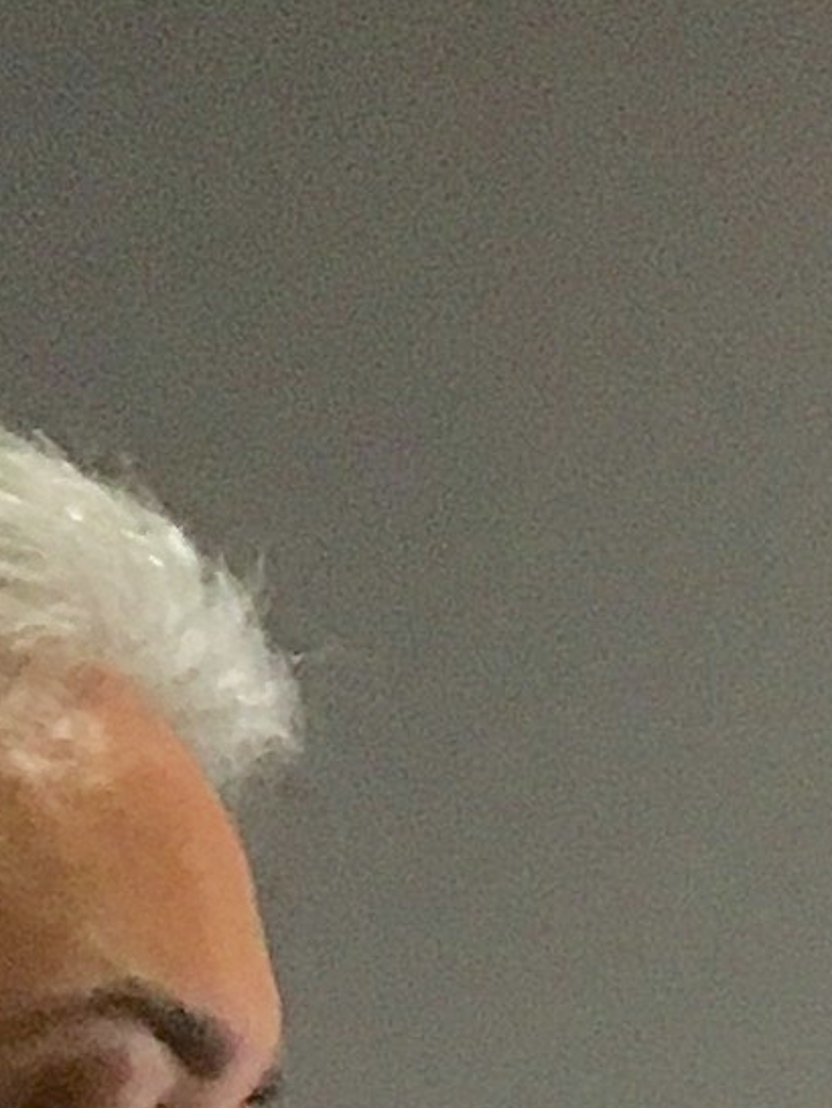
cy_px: 2985
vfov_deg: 8.2
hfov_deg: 6.8
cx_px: 1577
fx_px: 6853
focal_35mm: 214
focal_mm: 4.15
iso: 80
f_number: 2.2
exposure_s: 1/30
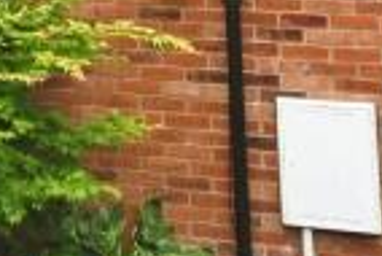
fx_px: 1147
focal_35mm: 108
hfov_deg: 17.1
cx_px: -188
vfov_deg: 10.7
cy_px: -379
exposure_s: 1/320
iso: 400
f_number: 8
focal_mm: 10
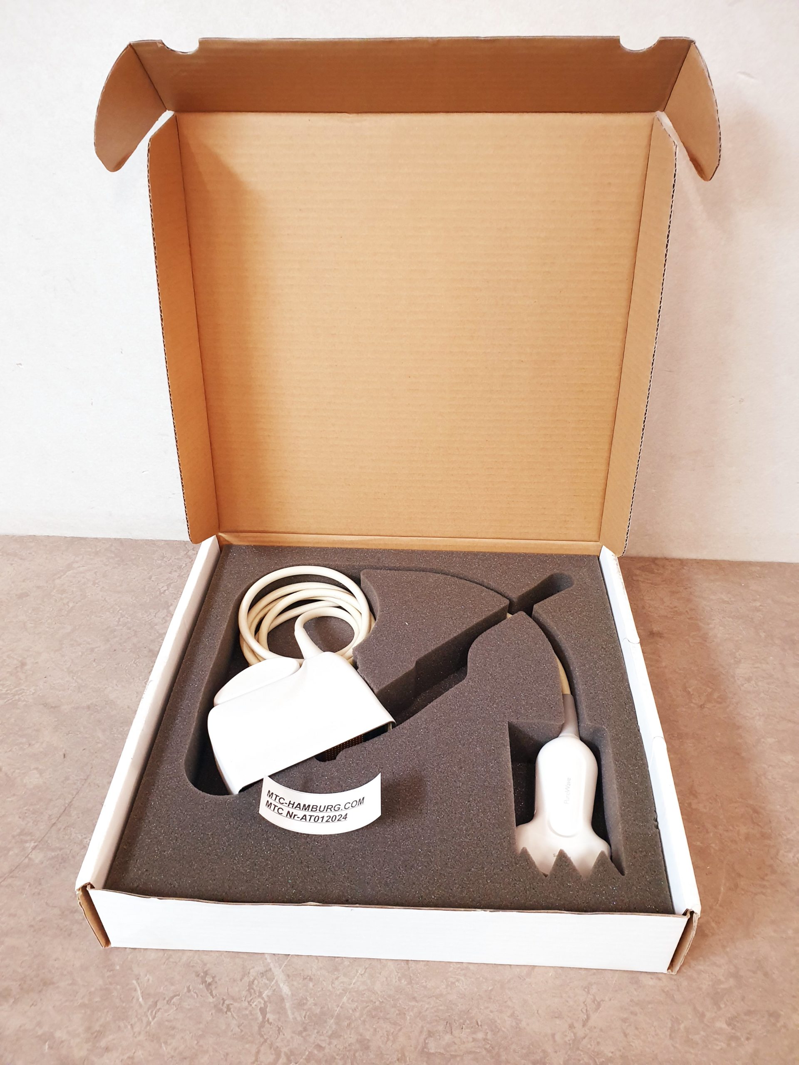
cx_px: 400
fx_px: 800
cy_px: 532
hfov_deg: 53.1
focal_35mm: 26
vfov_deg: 67.3
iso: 320
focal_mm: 4.3
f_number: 2.4
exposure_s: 1/33
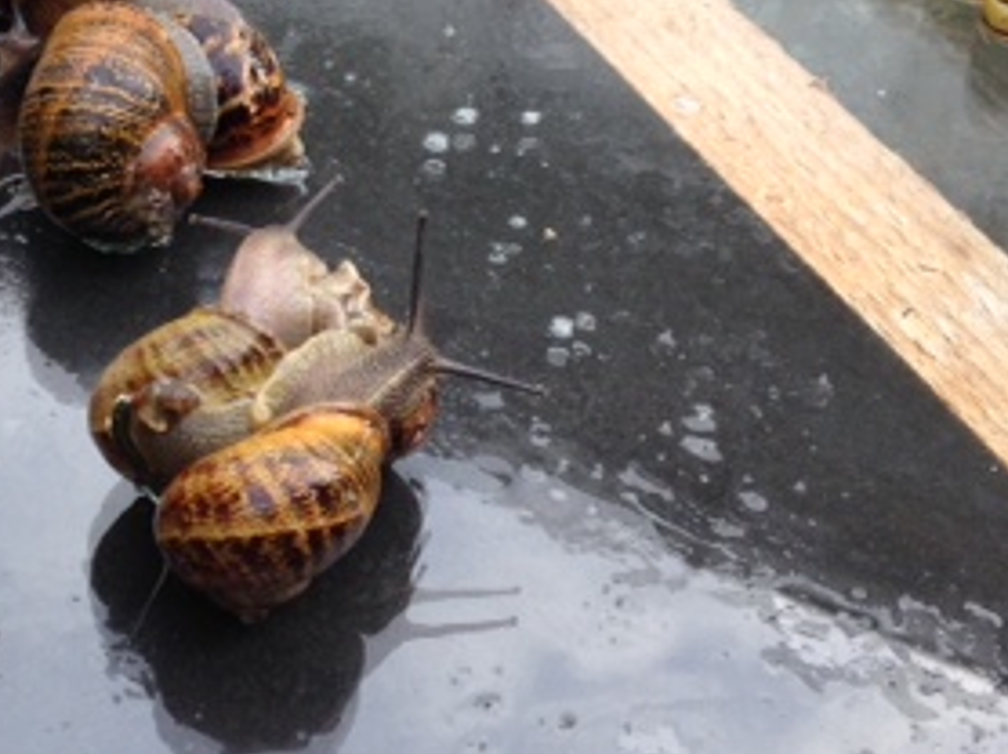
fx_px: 2211
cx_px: 297
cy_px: 109
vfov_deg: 19.1
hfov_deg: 25.5
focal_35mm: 76
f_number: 2.4
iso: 50
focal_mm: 4.12
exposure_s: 1/138
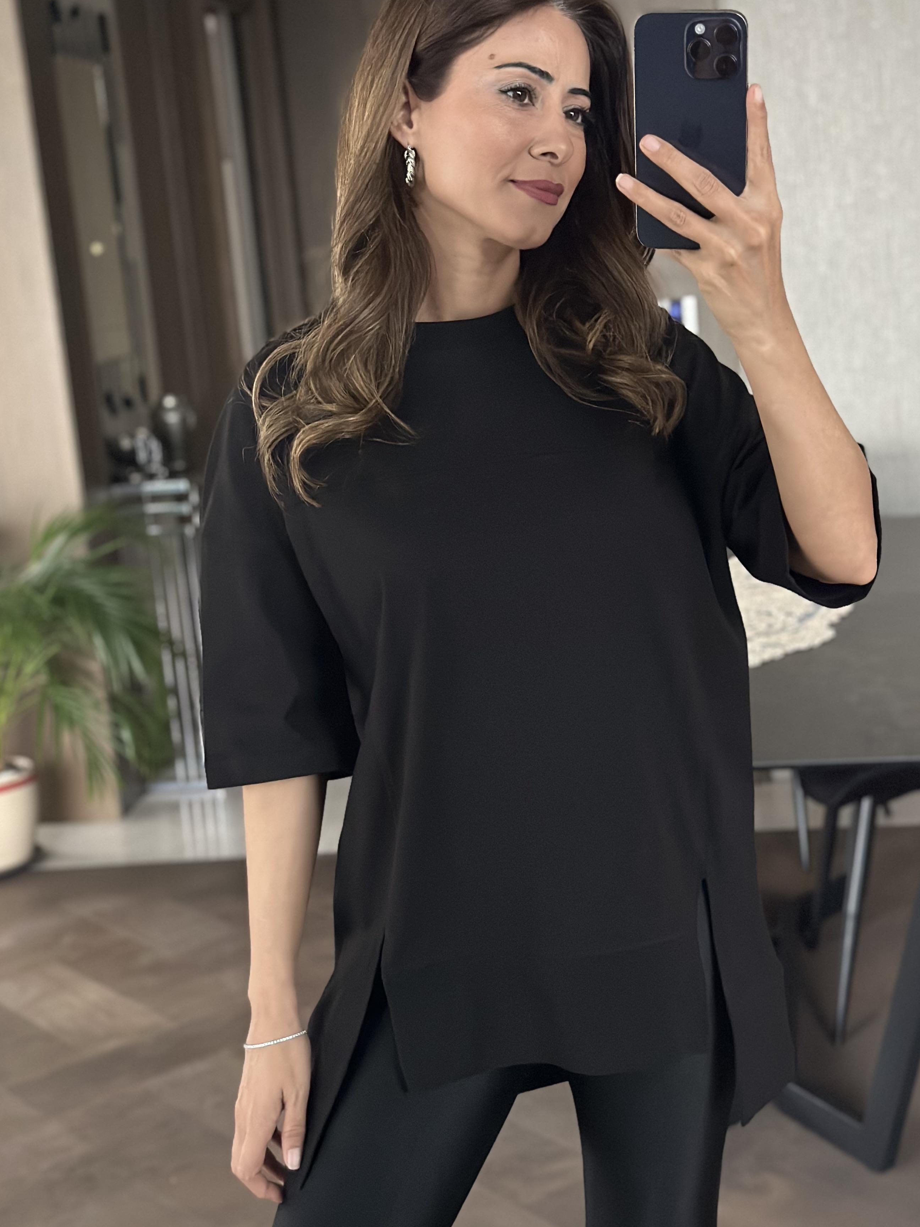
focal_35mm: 56
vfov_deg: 34.3
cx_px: 514
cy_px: 576
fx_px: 1984
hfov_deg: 26.1
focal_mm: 6.86
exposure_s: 1/40
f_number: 1.78
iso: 800
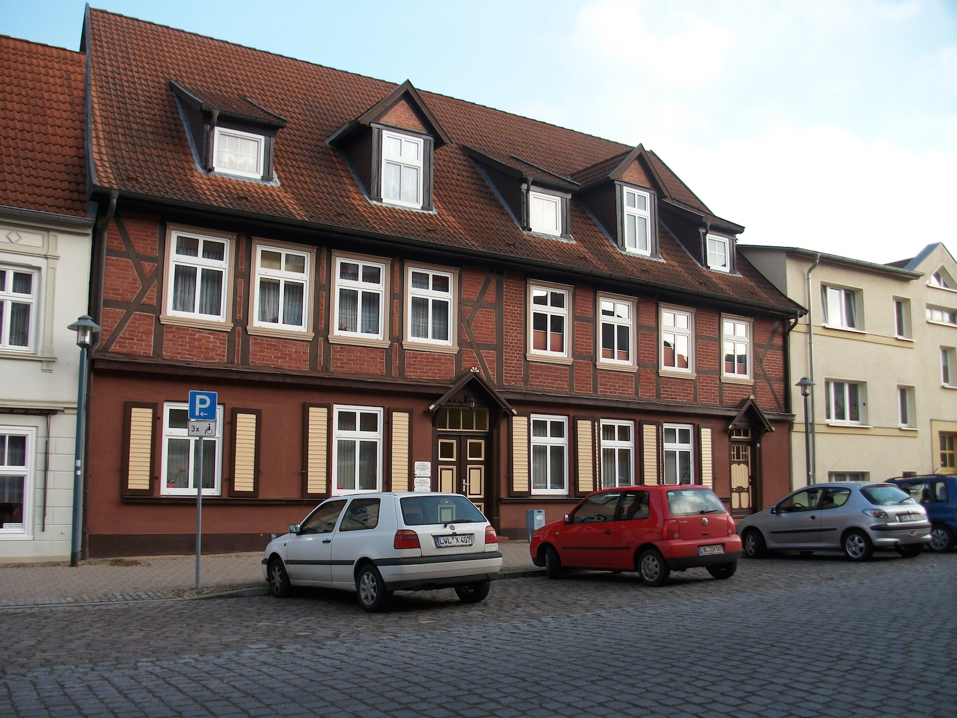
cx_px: 478
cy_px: 359
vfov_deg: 45.4
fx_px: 857
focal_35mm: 31
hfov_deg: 58.4
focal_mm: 5.7
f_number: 2.9
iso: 80
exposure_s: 1/402
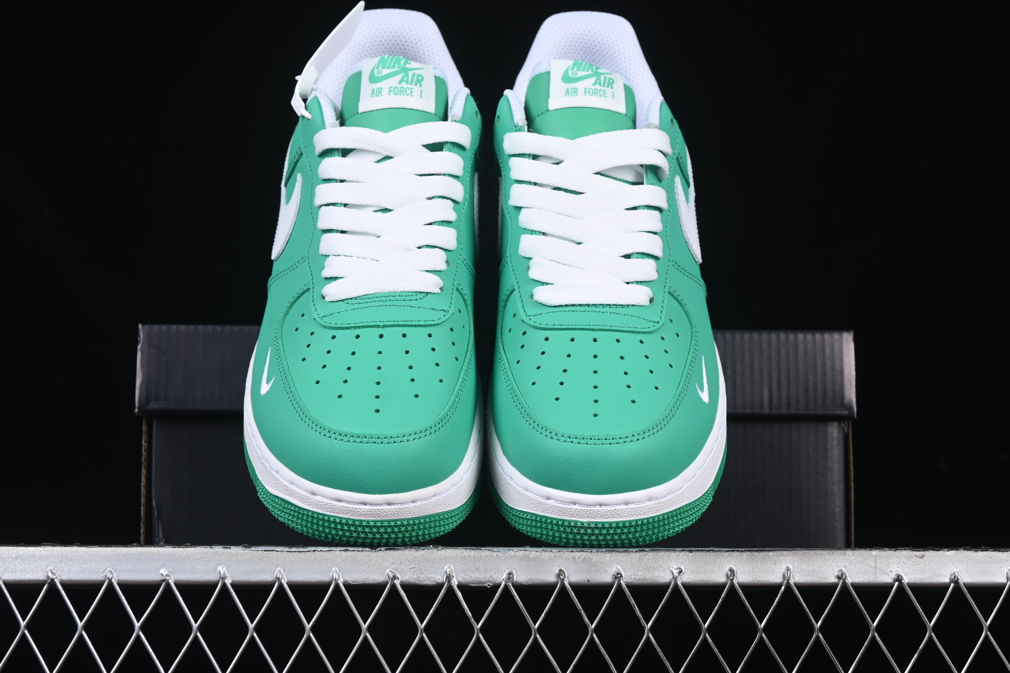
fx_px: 2104
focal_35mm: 75
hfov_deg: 27.0
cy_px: 336
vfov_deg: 18.2
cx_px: 505
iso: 160
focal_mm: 50
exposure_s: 1/80
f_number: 8
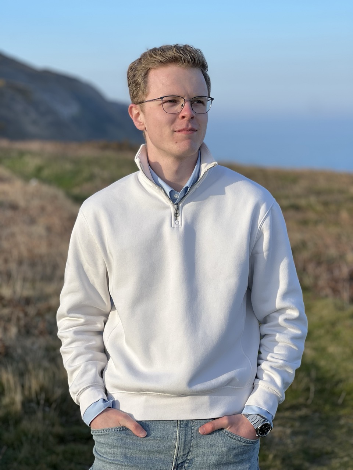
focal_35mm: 77
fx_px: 1047
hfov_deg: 19.1
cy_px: 235
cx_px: 176
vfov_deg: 25.3
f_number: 2.8
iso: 32
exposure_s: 1/416
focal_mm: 9
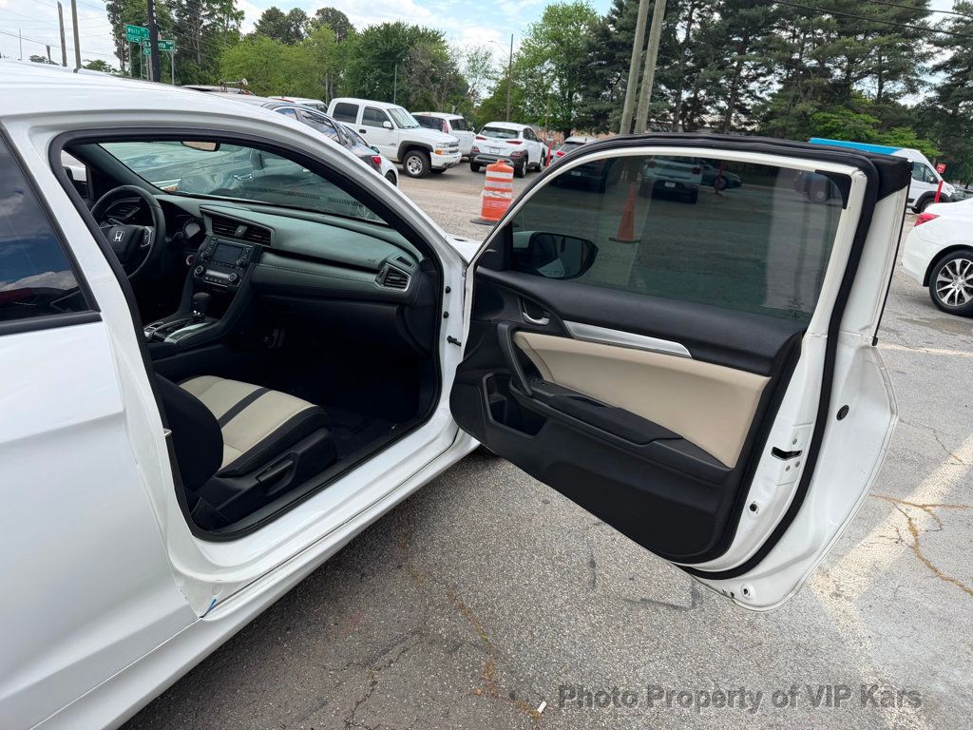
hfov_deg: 71.6
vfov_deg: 56.8
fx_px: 675
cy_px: 365
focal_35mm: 24
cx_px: 486
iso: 80
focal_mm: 6.76
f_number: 1.78
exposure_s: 1/1337
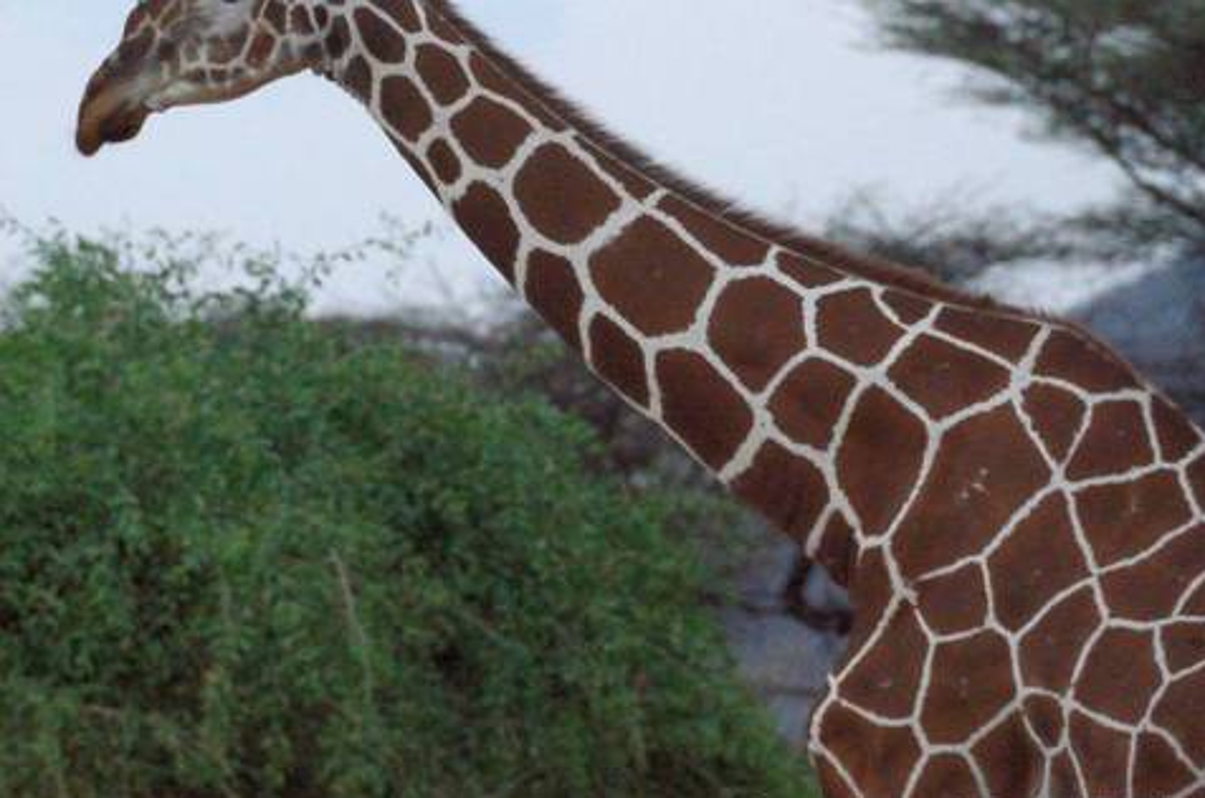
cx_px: 438
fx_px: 14727
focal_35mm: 441
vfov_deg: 3.1
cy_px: 300
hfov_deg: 4.7
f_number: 5.6
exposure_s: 1/400
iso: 6400
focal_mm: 200
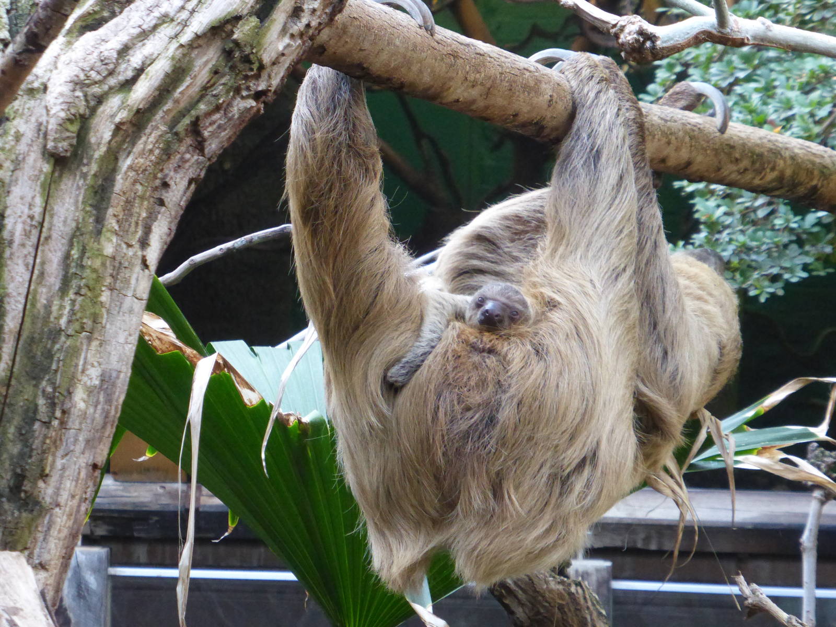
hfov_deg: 9.6
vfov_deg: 7.2
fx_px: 4975
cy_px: 314
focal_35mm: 206
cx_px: 418
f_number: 5.5
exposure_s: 1/125
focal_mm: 33.3
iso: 800
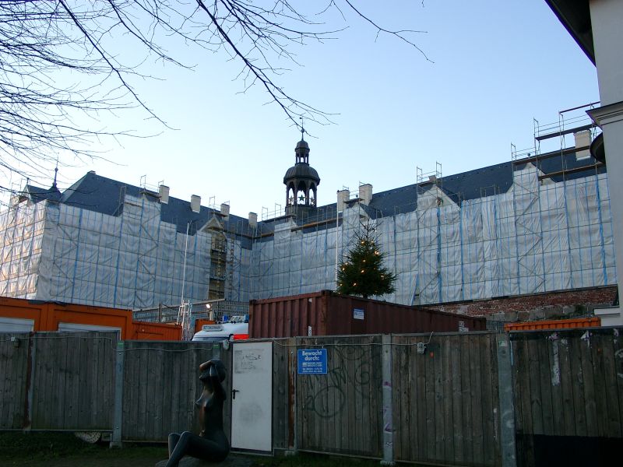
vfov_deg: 41.8
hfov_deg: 54.0
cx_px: 312
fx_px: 612
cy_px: 234
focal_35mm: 34
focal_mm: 7.13
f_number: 2.8
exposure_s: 1/111
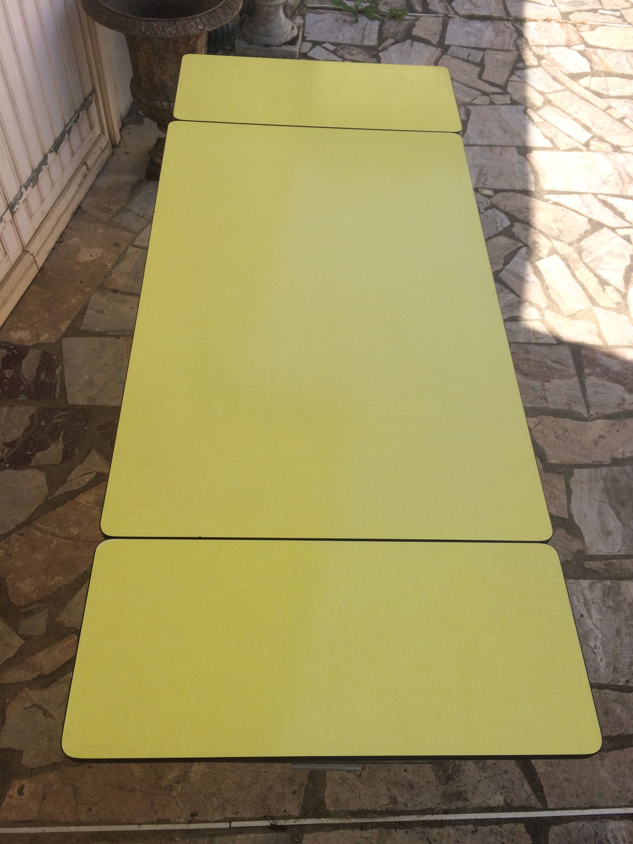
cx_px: 316
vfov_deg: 61.7
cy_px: 422
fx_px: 707
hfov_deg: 48.2
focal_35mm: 29
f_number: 2.2
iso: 32
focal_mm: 4.15
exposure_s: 1/1001
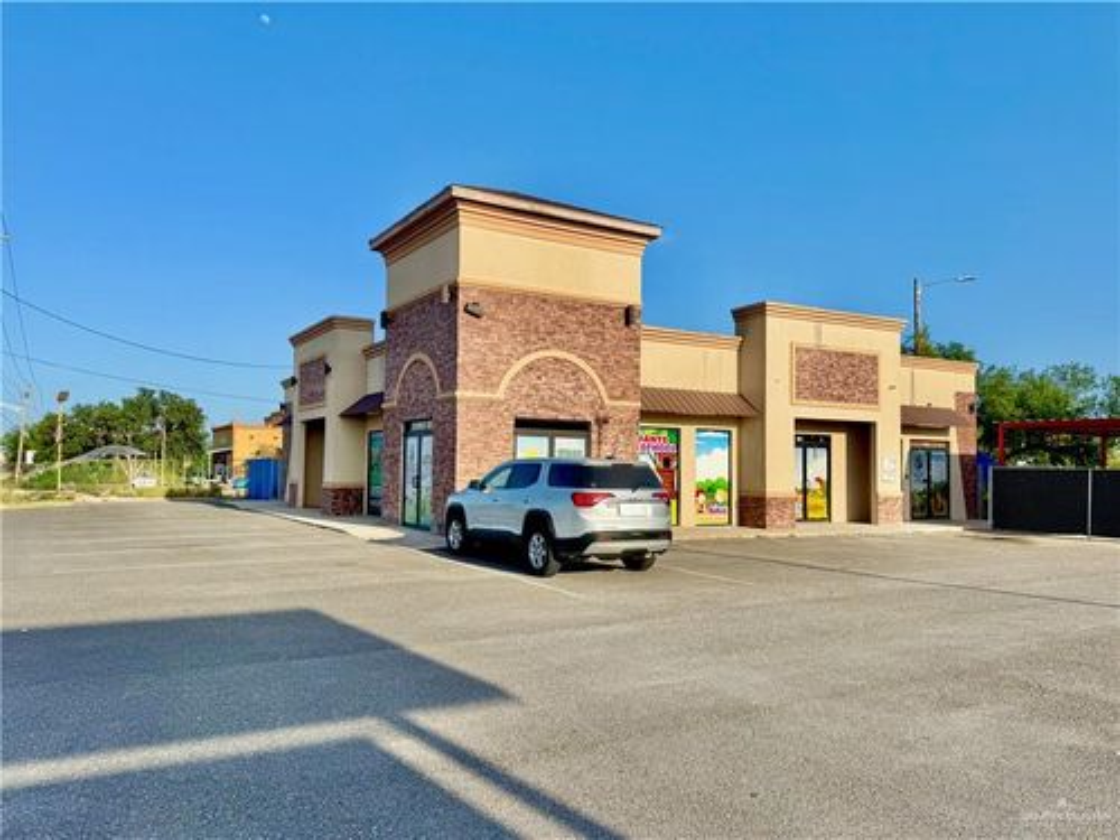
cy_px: 420
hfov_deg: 71.6
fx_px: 777
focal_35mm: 24
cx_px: 560
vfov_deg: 56.8
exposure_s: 1/4975
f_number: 1.78
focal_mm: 6.76
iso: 80
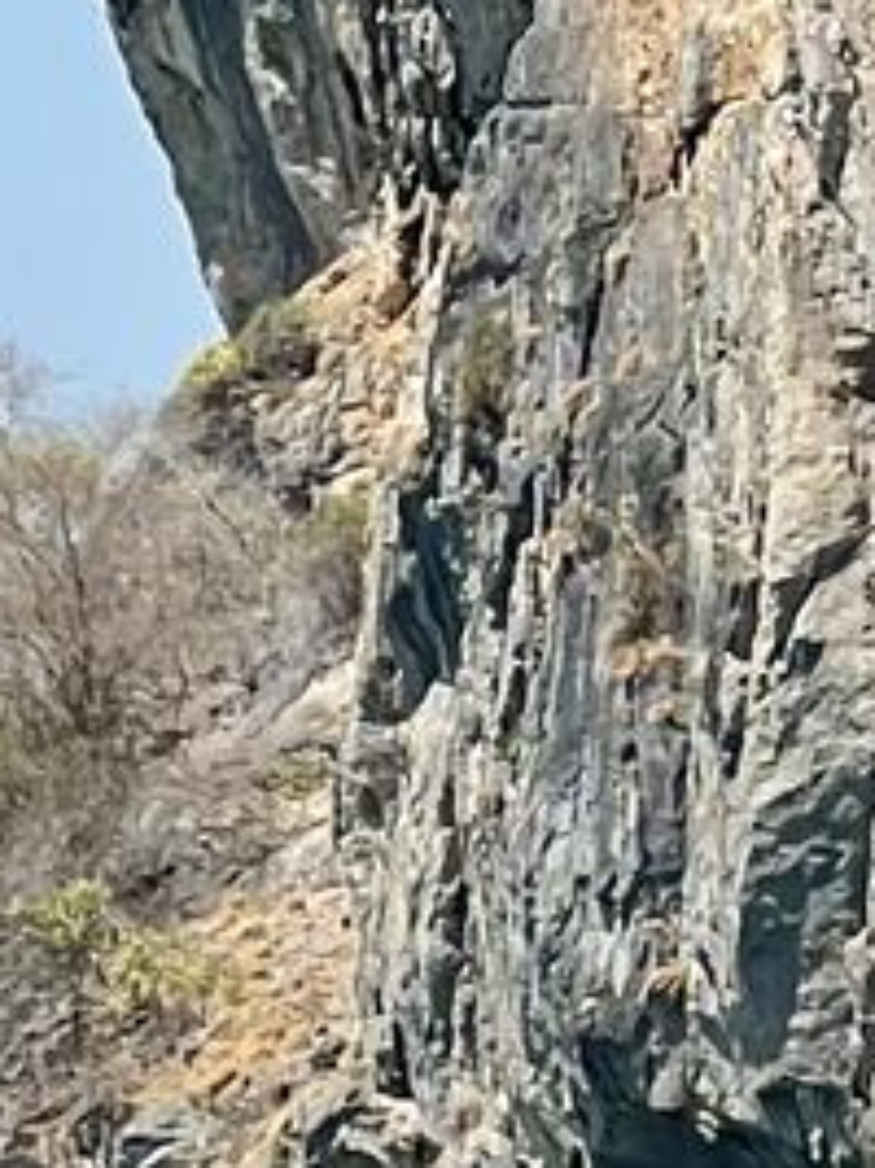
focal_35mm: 591
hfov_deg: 2.5
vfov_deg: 3.3
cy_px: -735
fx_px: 19934
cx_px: 1662
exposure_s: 1/769
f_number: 2.8
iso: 32
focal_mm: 9
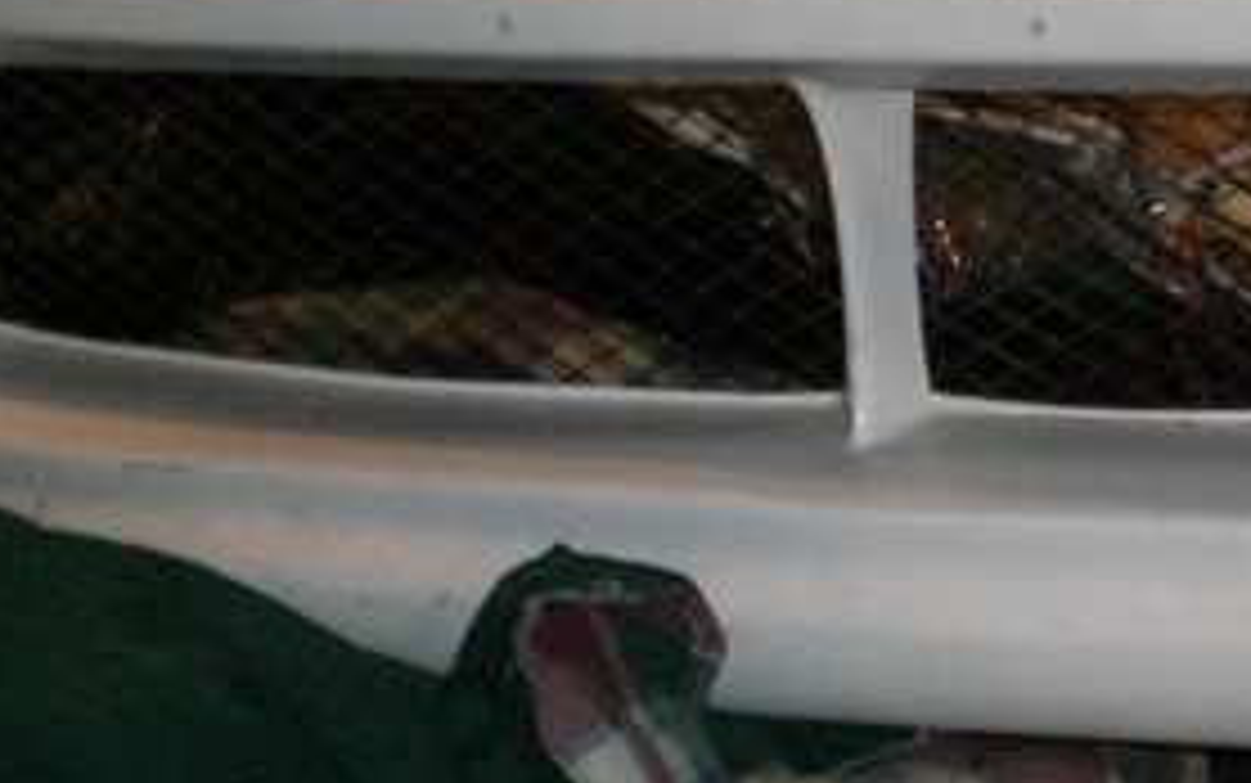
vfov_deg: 11.3
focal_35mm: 116
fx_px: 3956
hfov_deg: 17.4
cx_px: 1346
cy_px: 130
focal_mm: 6.3
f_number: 3.1
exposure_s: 1/30
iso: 200
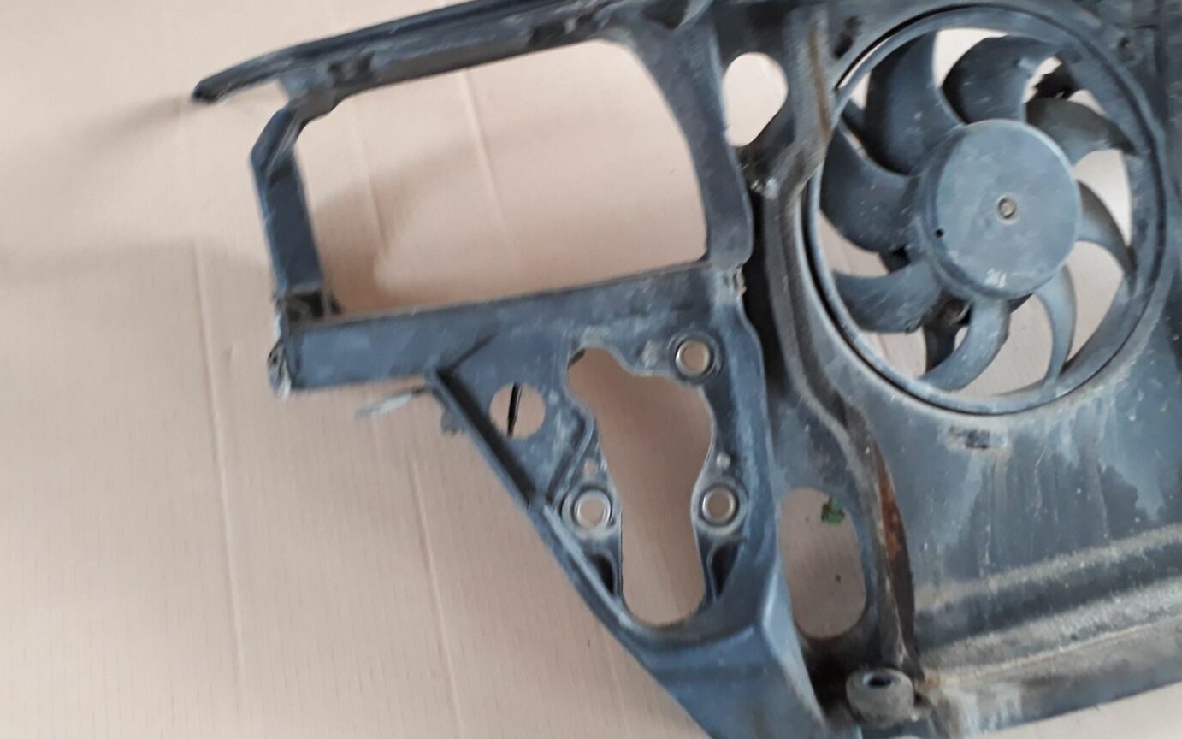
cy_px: 294
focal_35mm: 29
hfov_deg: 64.6
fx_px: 934
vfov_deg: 42.9
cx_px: 586
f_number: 1.9
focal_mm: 3.6
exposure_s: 1/33
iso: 200
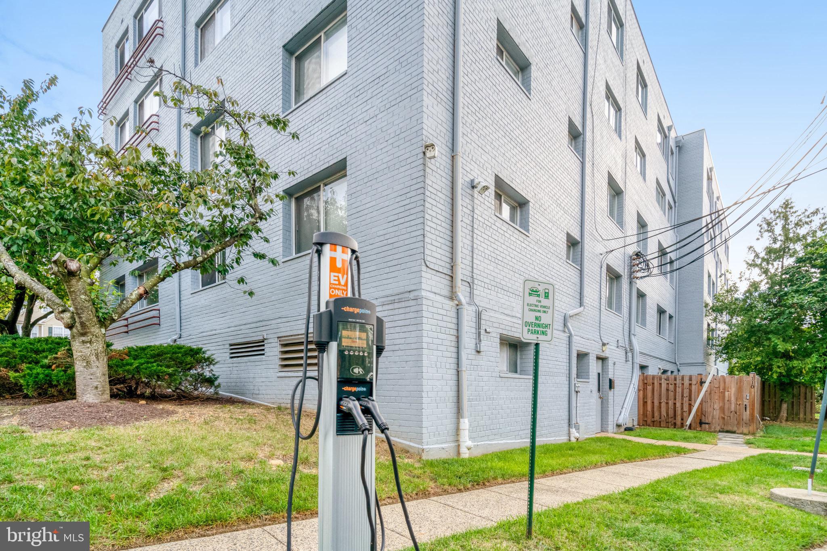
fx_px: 368
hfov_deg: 96.7
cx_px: 414
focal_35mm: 16
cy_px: 276
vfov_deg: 73.8
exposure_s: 1/640
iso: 1250
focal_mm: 16
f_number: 8
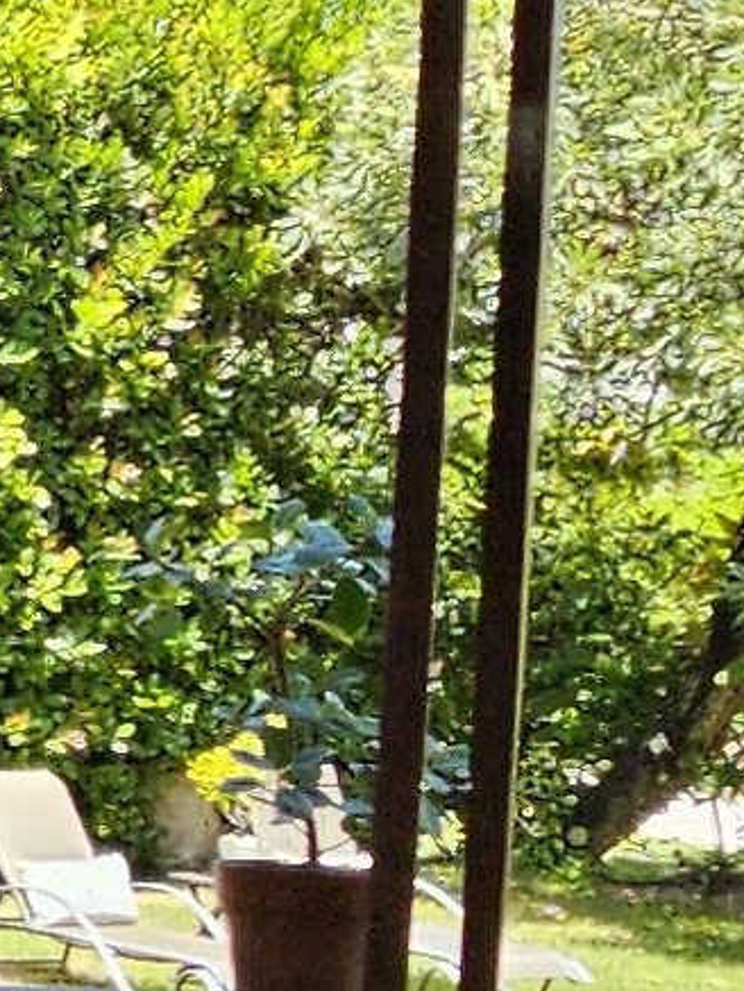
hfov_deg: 10.6
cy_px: 807
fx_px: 3409
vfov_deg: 16.4
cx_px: -1077
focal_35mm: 119
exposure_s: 1/424
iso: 50
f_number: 2.2
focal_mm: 2.2
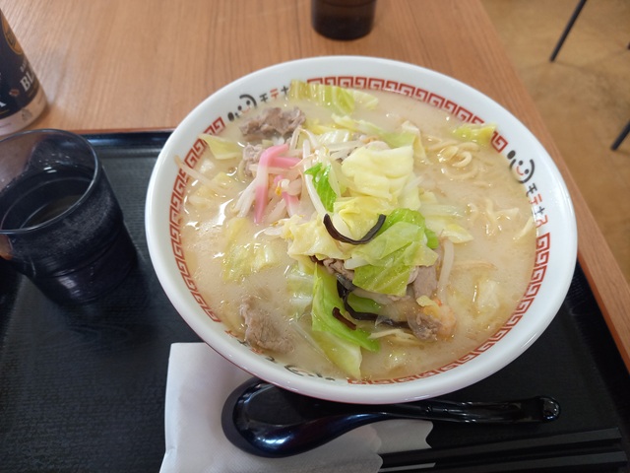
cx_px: 315
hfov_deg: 69.4
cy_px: 236
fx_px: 455
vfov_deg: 54.9
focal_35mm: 25
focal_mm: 4.65
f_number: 1.8
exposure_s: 1/60
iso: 125
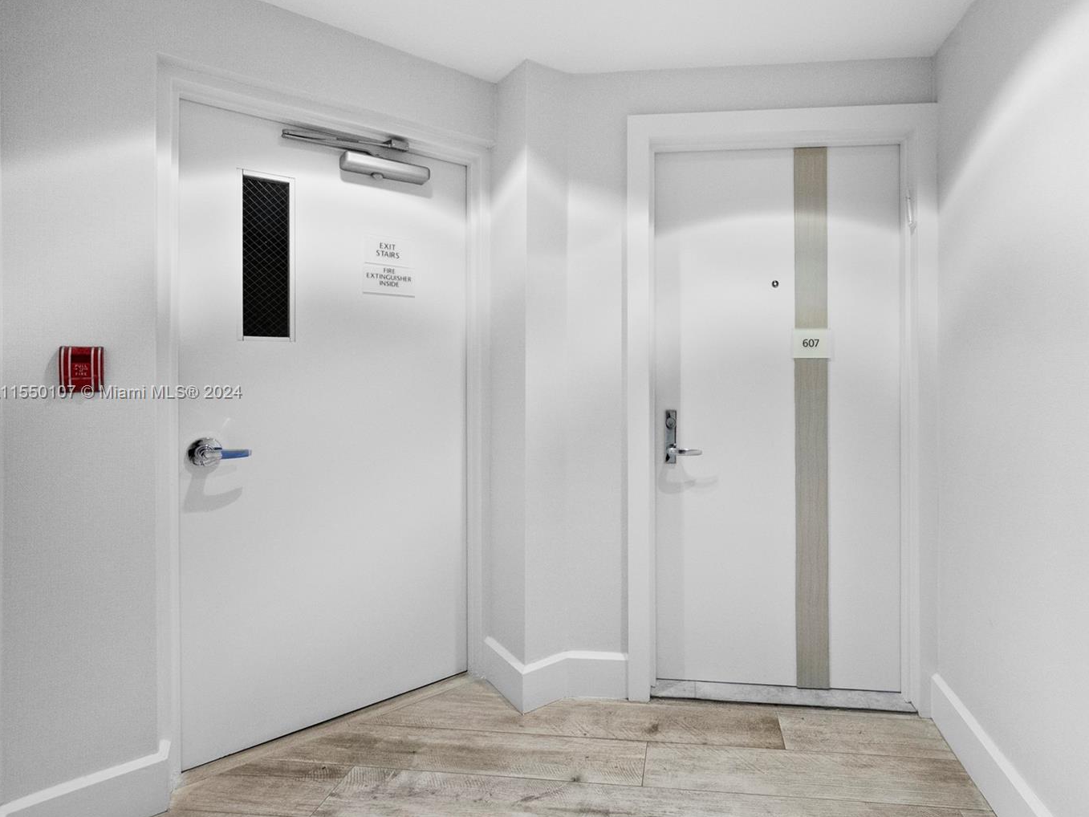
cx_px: 627
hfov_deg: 90.4
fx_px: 535
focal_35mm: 17
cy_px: 393
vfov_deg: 74.7
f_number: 8
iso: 5600
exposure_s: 1/15
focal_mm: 10
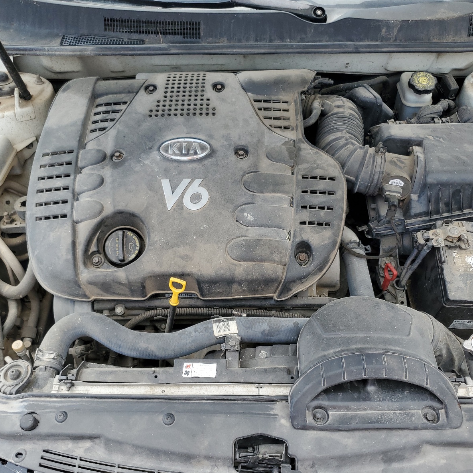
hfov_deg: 52.5
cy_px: 238
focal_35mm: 31
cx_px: 250
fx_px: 479
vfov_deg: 52.5
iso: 50
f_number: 1.5
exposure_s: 1/667
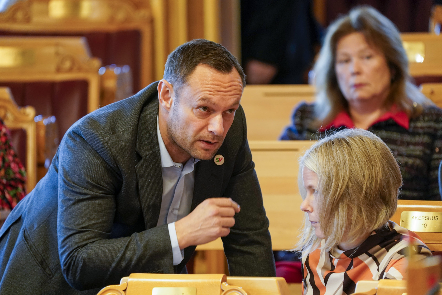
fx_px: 7367
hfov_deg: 3.4
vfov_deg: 2.3
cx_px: 221
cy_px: 148
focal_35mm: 600
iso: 4000
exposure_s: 1/90
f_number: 6.3
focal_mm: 600
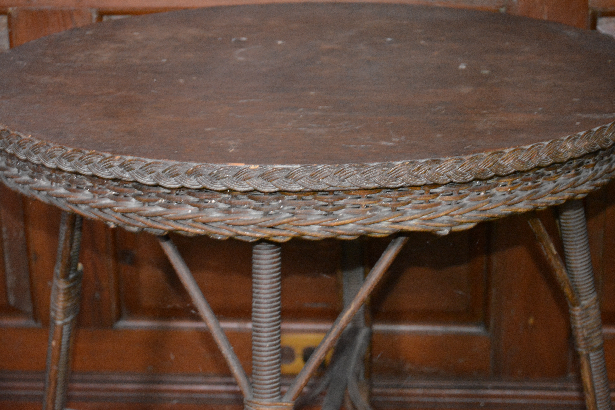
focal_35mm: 84
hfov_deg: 24.3
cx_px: 307
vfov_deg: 16.4
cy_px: 205
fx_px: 1426
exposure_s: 1/60
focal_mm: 55
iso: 3200
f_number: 5.6
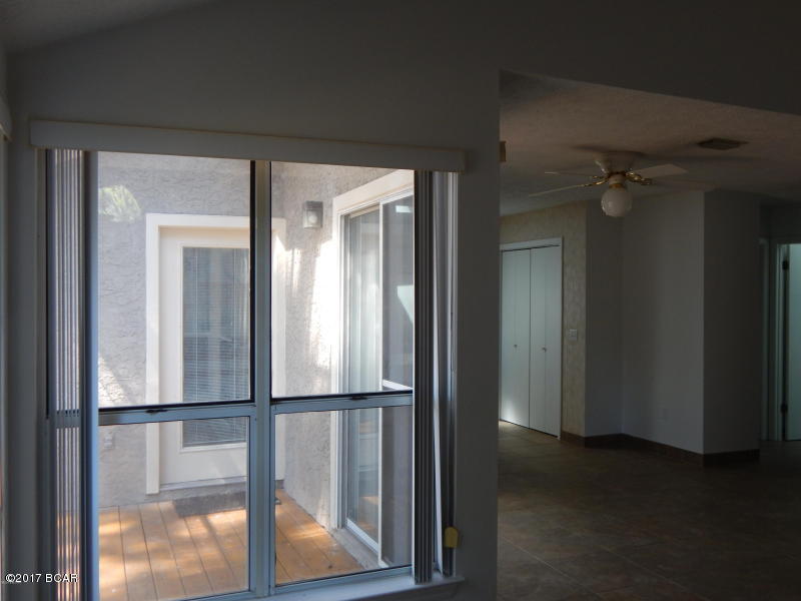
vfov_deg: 45.4
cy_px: 300
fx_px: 717
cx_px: 400
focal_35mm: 31
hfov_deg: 58.4
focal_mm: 5.6
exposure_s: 1/50
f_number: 3.2
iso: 125
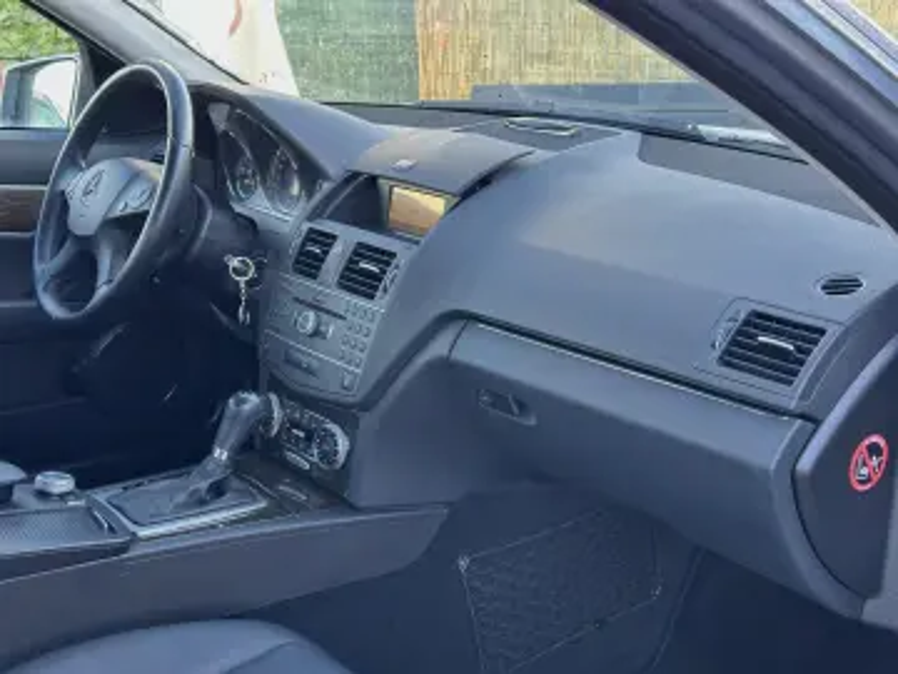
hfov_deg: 39.7
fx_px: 1245
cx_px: 449
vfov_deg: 30.3
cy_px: 337
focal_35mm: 48
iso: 80
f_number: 1.78
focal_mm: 6.86
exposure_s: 1/71
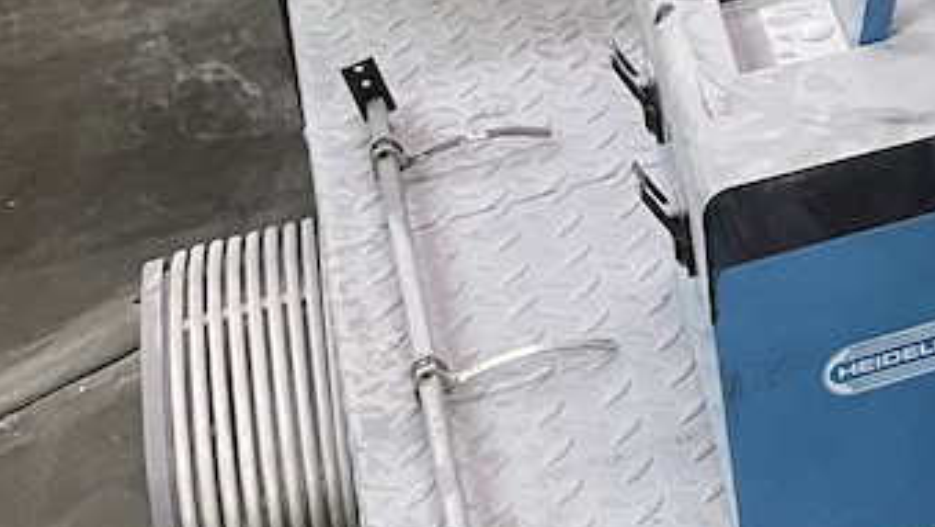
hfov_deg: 17.6
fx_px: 2505
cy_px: -586
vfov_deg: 10.8
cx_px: 1616
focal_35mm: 101
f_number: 1.6
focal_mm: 4.2
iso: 320
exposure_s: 1/50
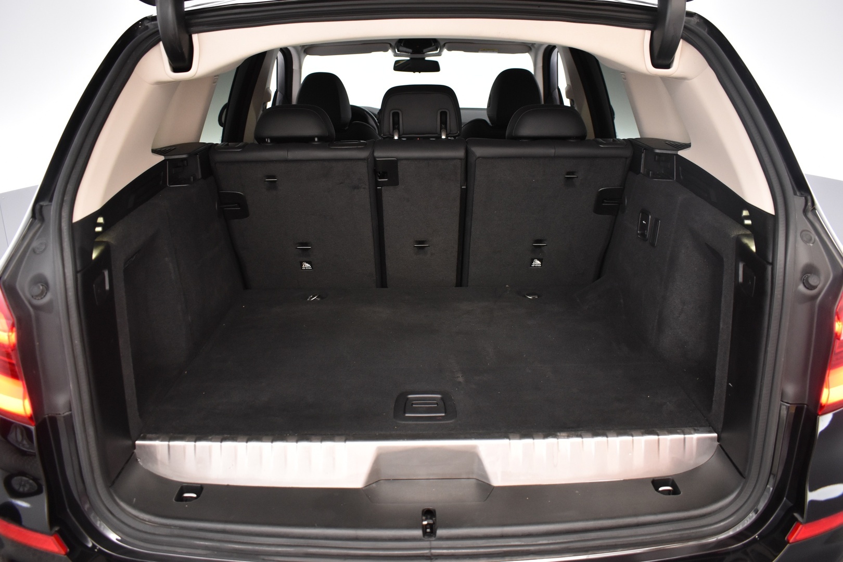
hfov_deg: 67.4
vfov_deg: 47.9
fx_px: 632
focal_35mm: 27
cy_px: 281
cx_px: 422
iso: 1400
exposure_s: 1/30
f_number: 3.5
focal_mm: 18
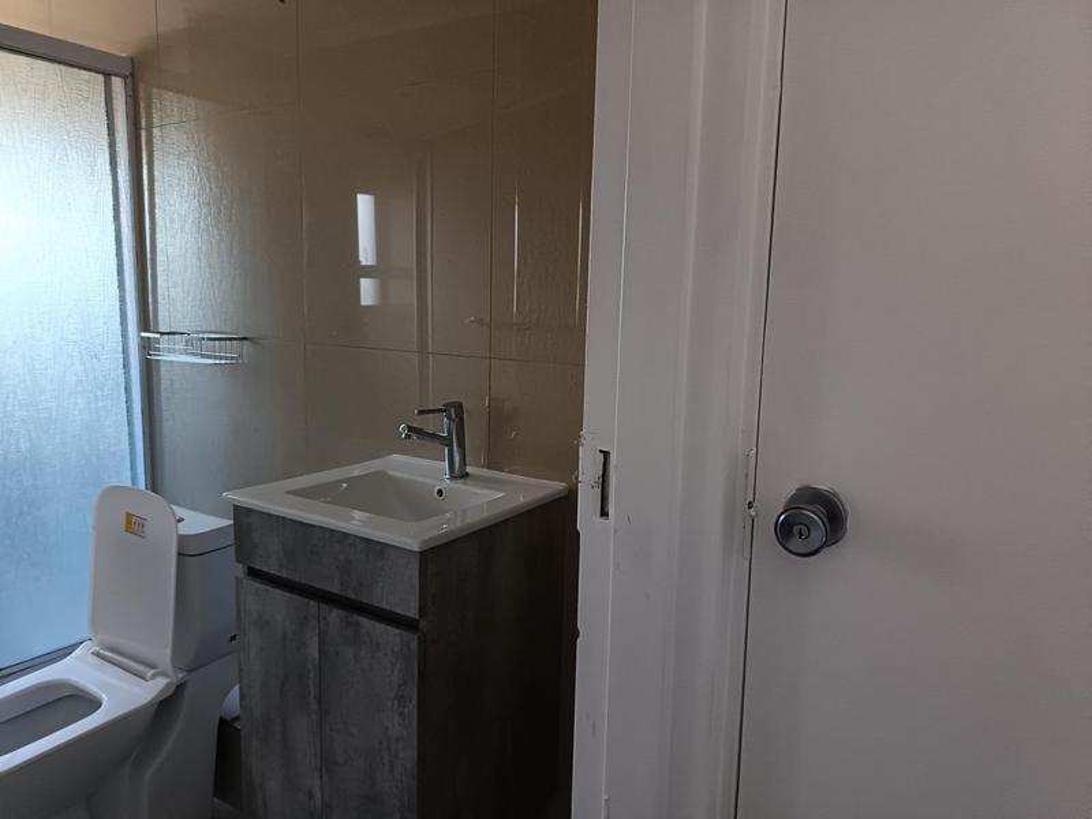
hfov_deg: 71.6
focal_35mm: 24
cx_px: 546
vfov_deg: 56.8
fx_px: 757
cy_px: 410
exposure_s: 1/50
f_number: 1.75
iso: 2899
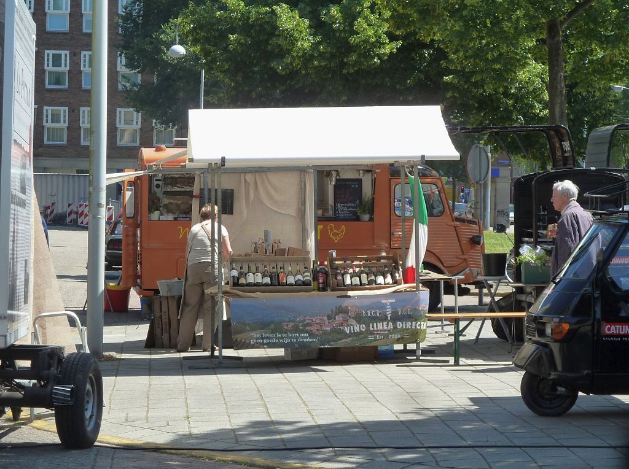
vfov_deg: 12.4
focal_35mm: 119
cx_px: 314
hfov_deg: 16.6
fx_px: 2158
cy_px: 234
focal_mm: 19.5
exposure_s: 1/200
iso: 125
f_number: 4.4
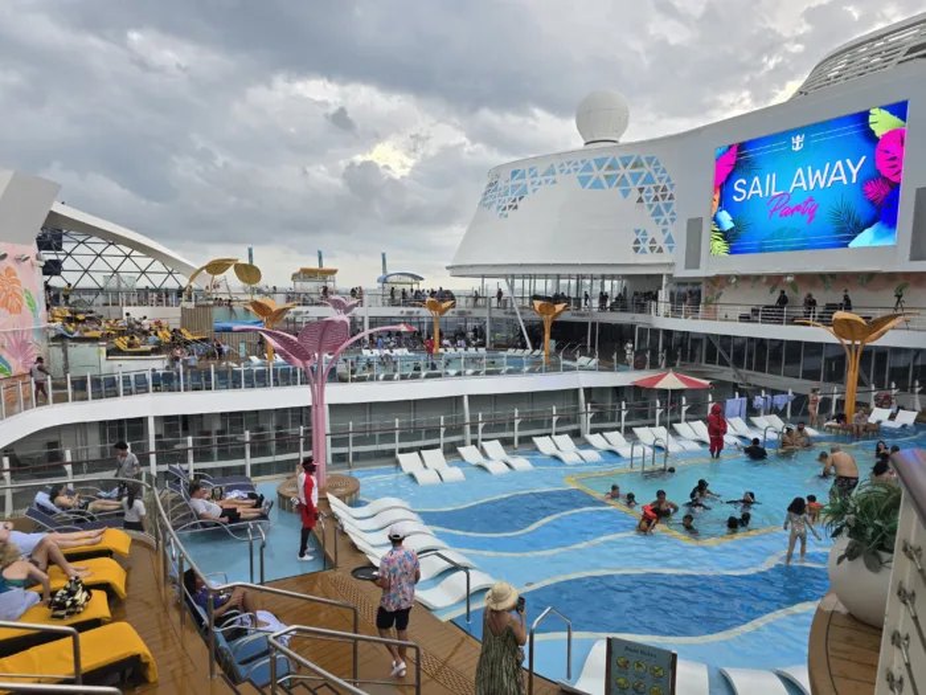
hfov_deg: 73.9
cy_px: 348
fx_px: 615
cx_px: 463
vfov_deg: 58.9
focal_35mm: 23
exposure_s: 1/205
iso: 12
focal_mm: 6.3
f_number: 1.7
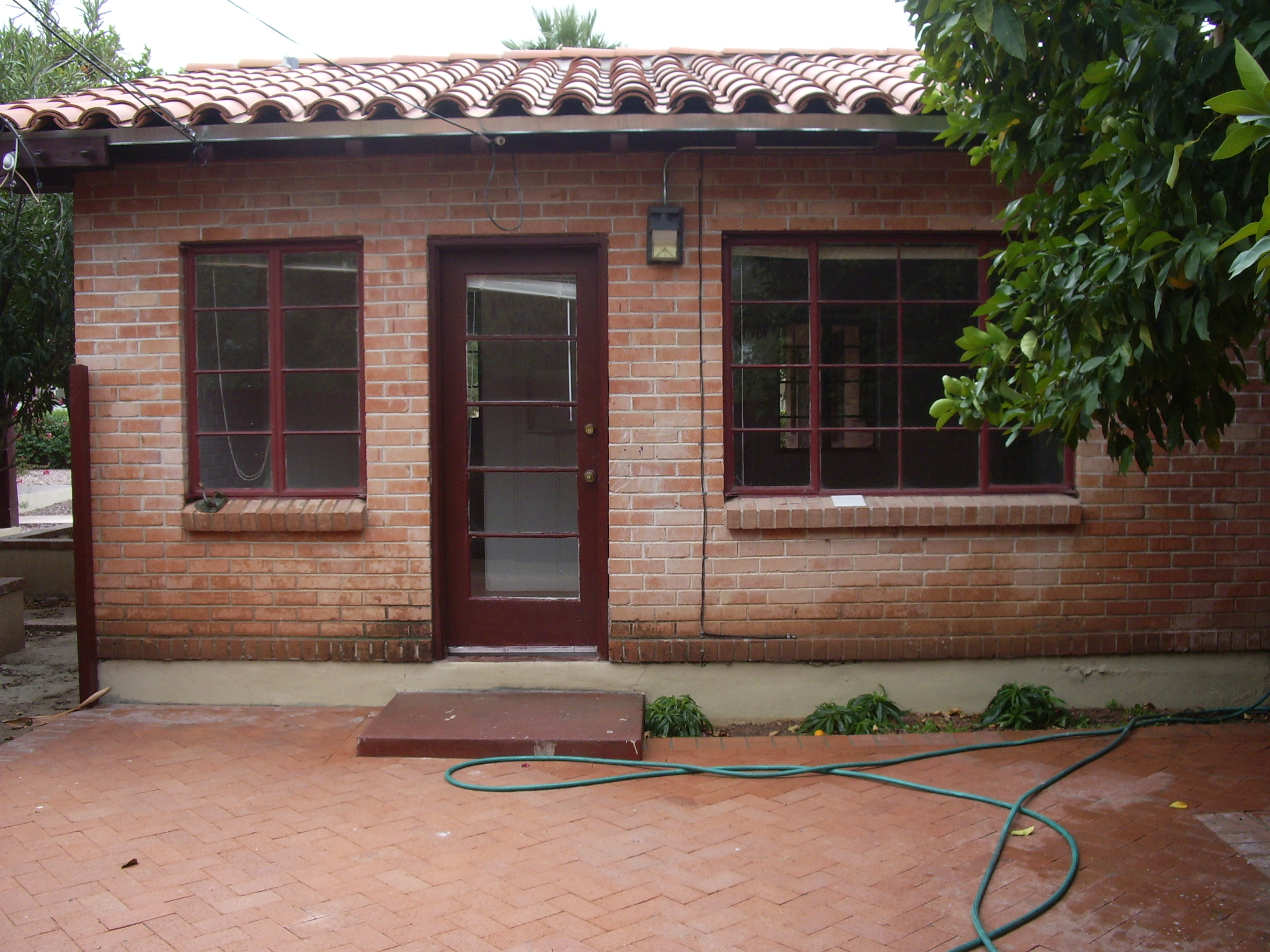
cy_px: 476
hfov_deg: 52.6
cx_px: 635
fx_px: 1284
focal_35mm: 35
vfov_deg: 40.7
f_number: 4.3
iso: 80
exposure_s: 1/125
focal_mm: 5.8
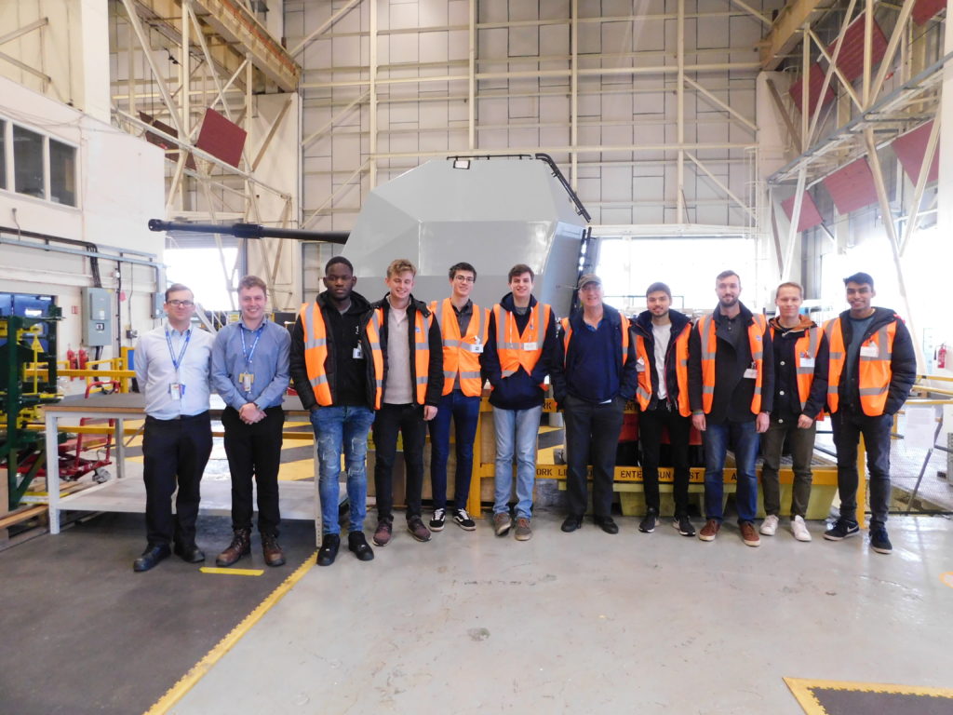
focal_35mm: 23
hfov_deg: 73.9
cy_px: 358
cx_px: 476
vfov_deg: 58.9
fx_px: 633
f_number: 3
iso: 400
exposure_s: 1/20
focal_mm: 4
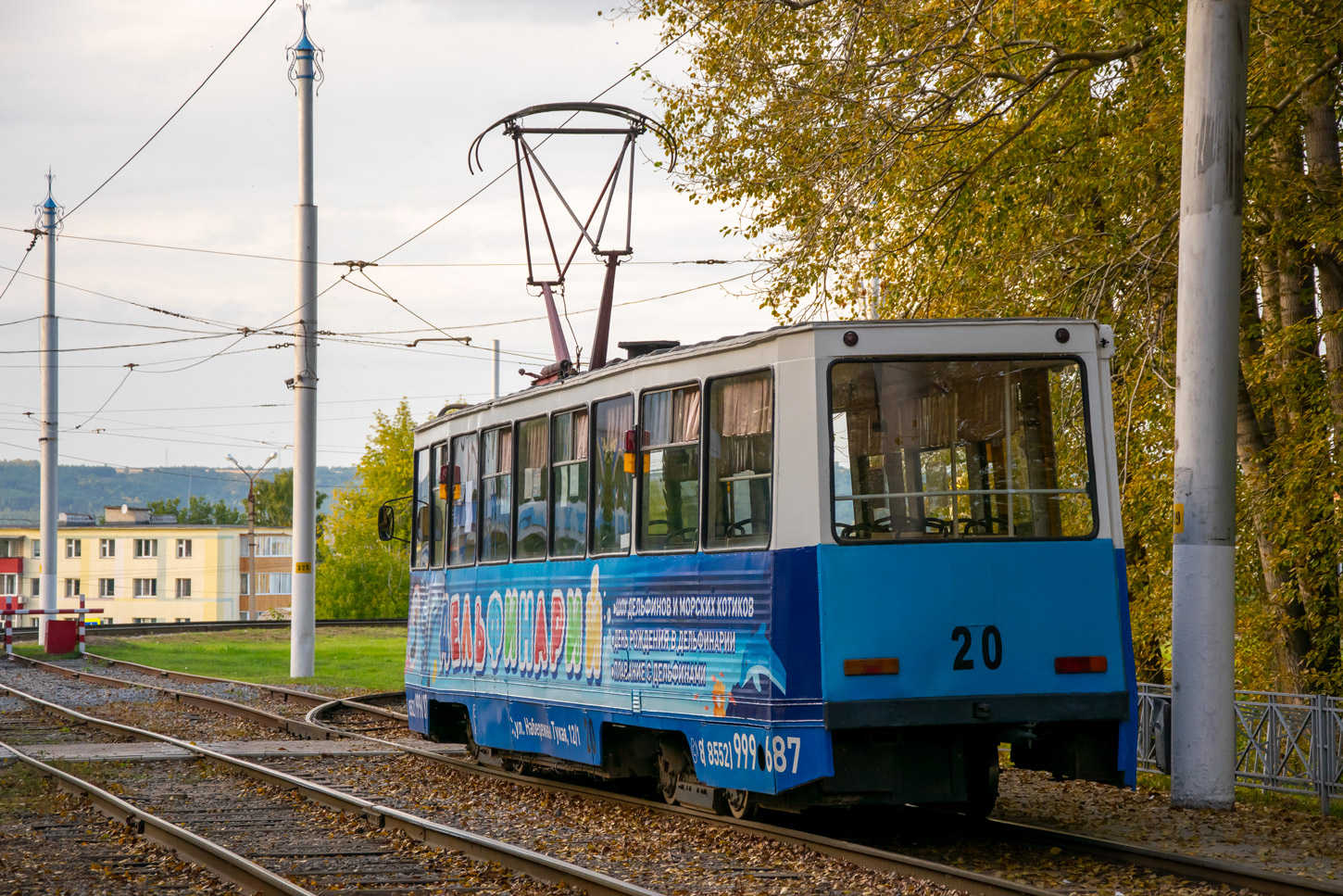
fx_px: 4197
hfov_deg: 18.2
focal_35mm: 112
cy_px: 448
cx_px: 672
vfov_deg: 12.2
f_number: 5.3
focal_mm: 75
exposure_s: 1/500
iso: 400
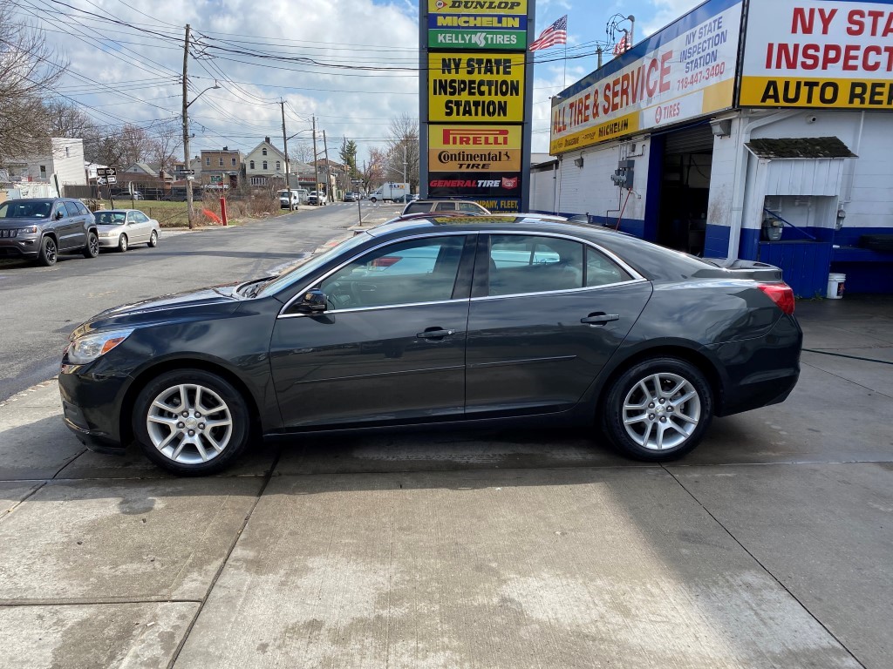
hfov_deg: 67.3
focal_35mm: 26
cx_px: 446
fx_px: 671
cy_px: 334
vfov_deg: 53.1
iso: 32
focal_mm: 4.25
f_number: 1.8
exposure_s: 1/1730
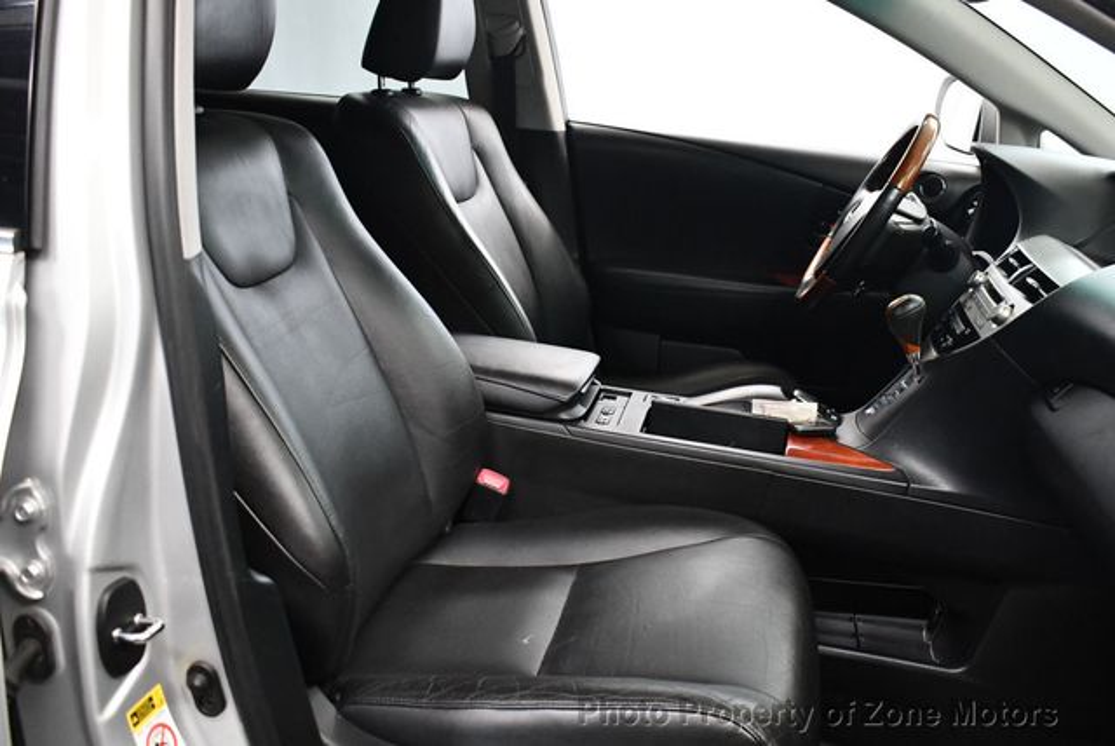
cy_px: 373
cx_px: 558
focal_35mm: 36
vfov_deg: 36.9
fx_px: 1116
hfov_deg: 53.1
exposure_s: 1/125
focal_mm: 18
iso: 3200
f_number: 3.5
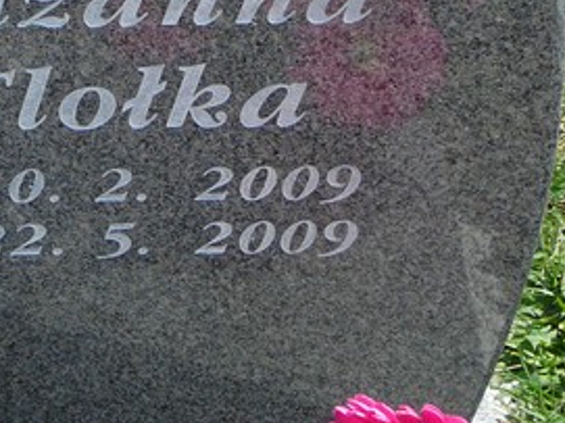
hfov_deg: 15.8
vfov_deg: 11.9
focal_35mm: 123
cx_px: 31
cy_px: 17
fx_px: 2007
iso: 80
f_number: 3.4
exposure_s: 1/500
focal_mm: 7.8
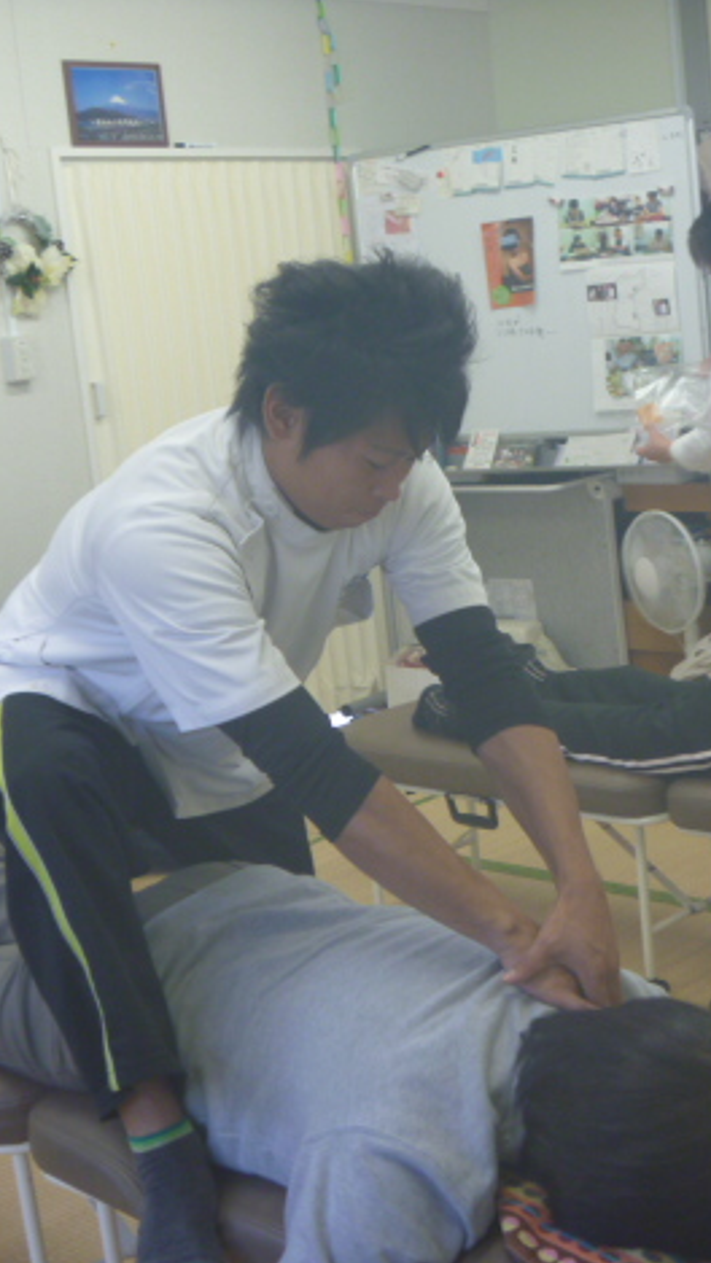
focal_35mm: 52
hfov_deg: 22.5
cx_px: 638
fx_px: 1742
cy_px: 638
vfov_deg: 39.9
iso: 160
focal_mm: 6.3
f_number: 3.5
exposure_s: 1/30
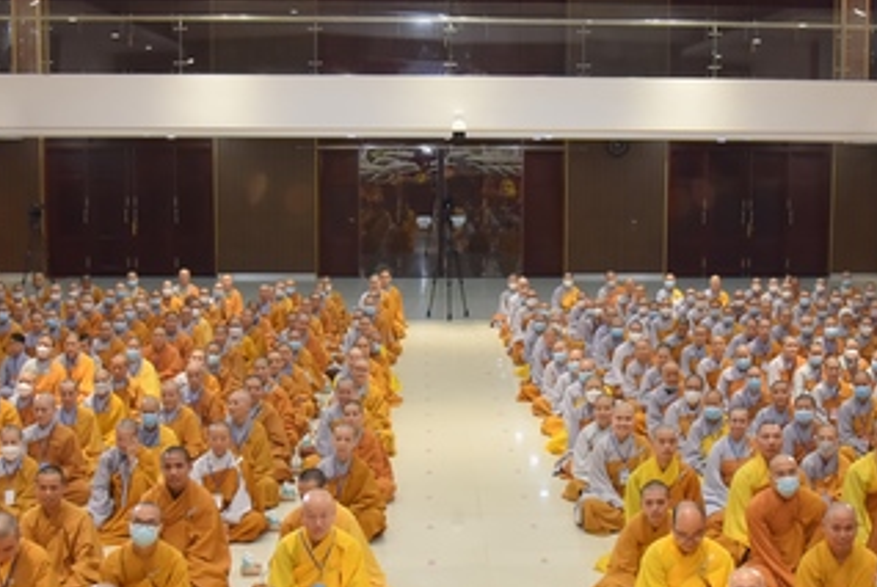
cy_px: 278
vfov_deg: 27.6
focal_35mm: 49
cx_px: 505
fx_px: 1195
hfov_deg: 40.2
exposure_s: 1/100
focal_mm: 24
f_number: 5.6
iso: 1250
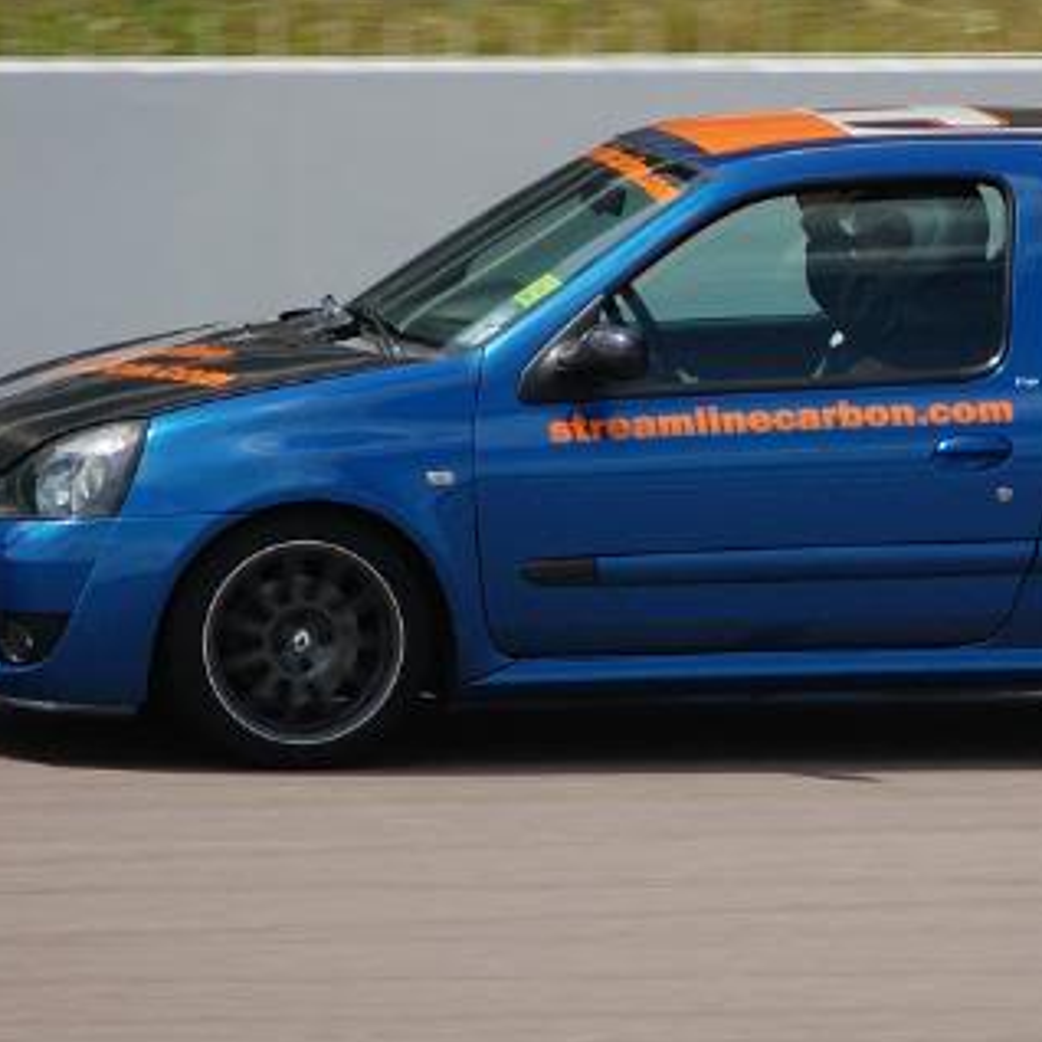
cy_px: 465
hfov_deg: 2.1
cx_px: 750
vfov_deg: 2.1
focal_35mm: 821
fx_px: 27960
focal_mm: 200
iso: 450
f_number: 5.6
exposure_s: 1/500
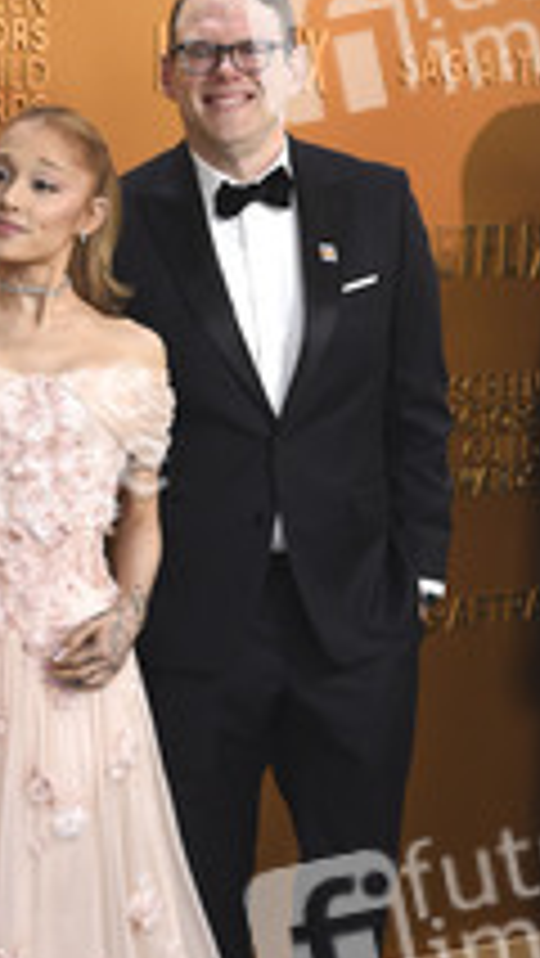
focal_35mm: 128
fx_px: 3254
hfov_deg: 9.4
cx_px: 70
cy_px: 693
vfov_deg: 16.7
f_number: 5
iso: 2500
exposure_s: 1/250
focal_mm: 65
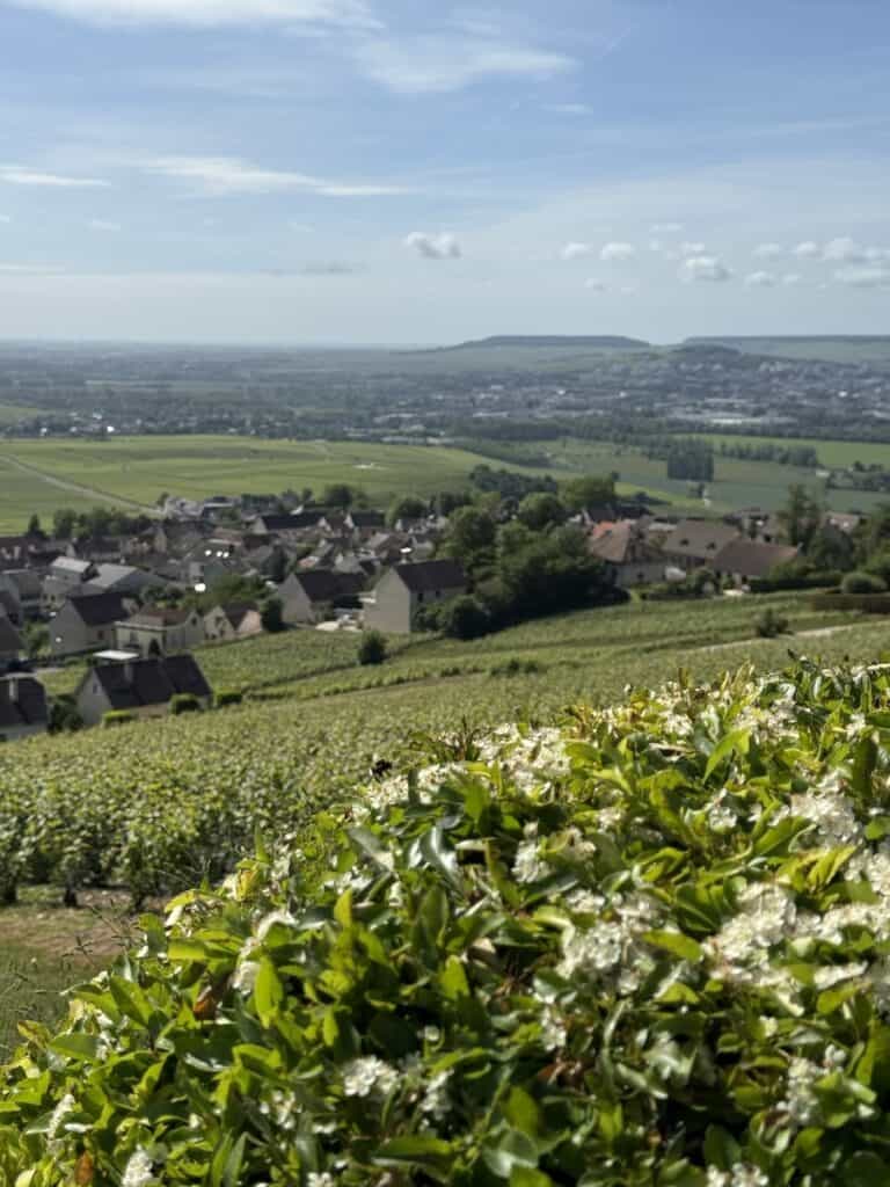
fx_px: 1645
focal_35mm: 48
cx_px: 445
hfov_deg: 30.3
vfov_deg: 39.7
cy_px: 594
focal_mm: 6.76
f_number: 1.78
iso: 80
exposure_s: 1/9901
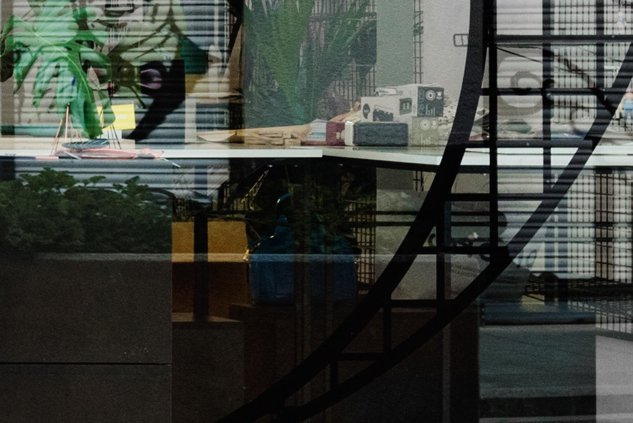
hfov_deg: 7.4
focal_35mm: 258
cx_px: -997
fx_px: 4538
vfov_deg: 5.3
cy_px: 59
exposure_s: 1/40
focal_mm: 36
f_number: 8
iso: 400
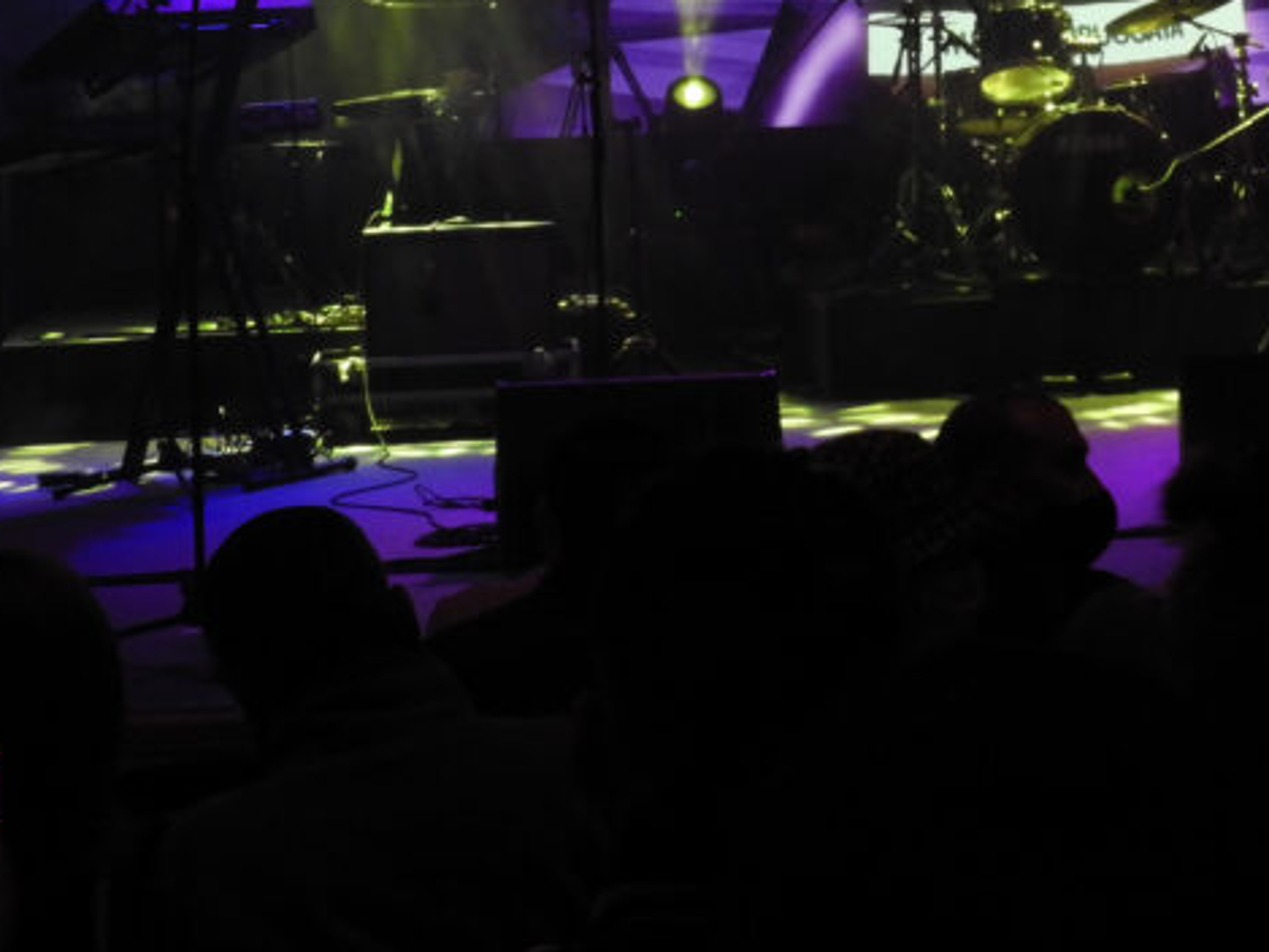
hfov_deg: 16.4
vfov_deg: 12.2
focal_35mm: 120
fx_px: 4400
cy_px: -78
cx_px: 890
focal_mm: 9.9
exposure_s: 1/30
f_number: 4
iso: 360
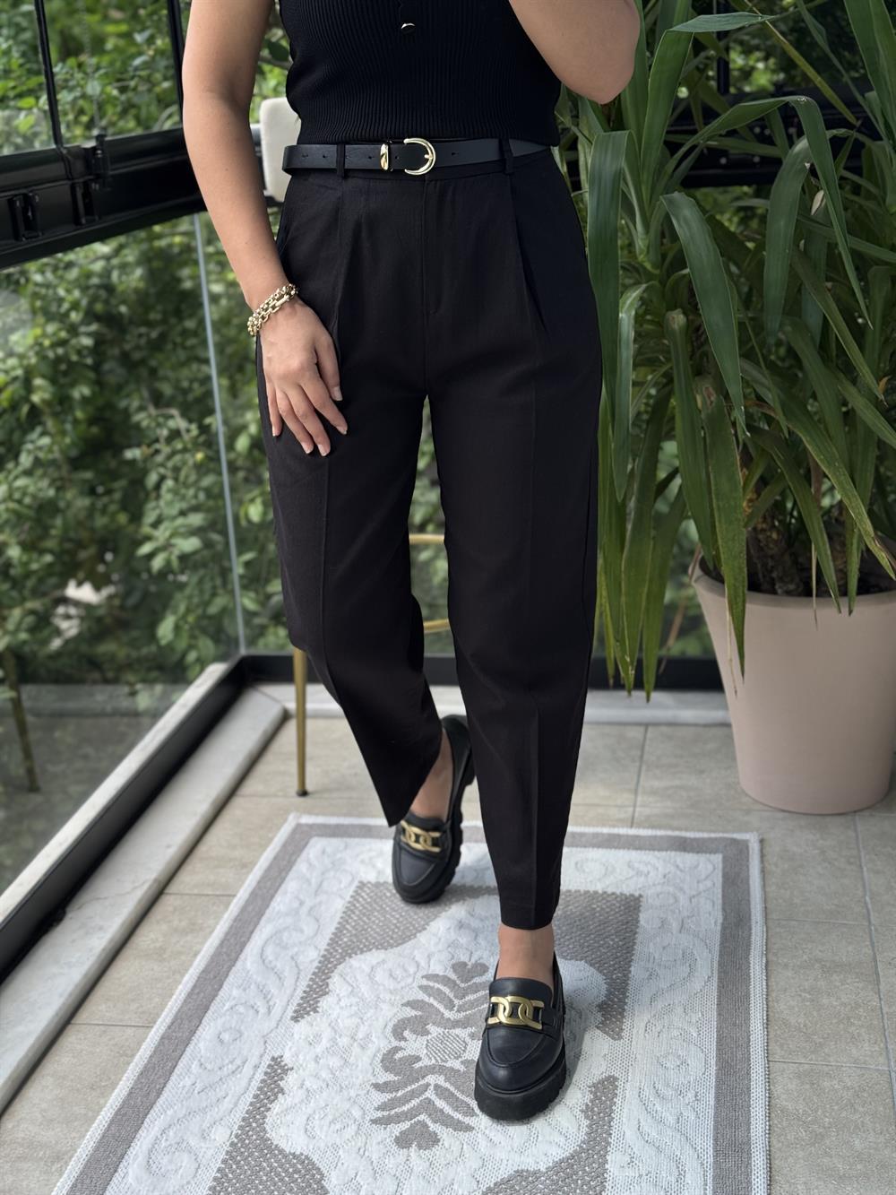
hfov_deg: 30.3
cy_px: 598
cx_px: 448
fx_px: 1656
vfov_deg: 39.7
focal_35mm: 48
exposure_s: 1/171
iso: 64
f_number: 1.78
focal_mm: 6.76
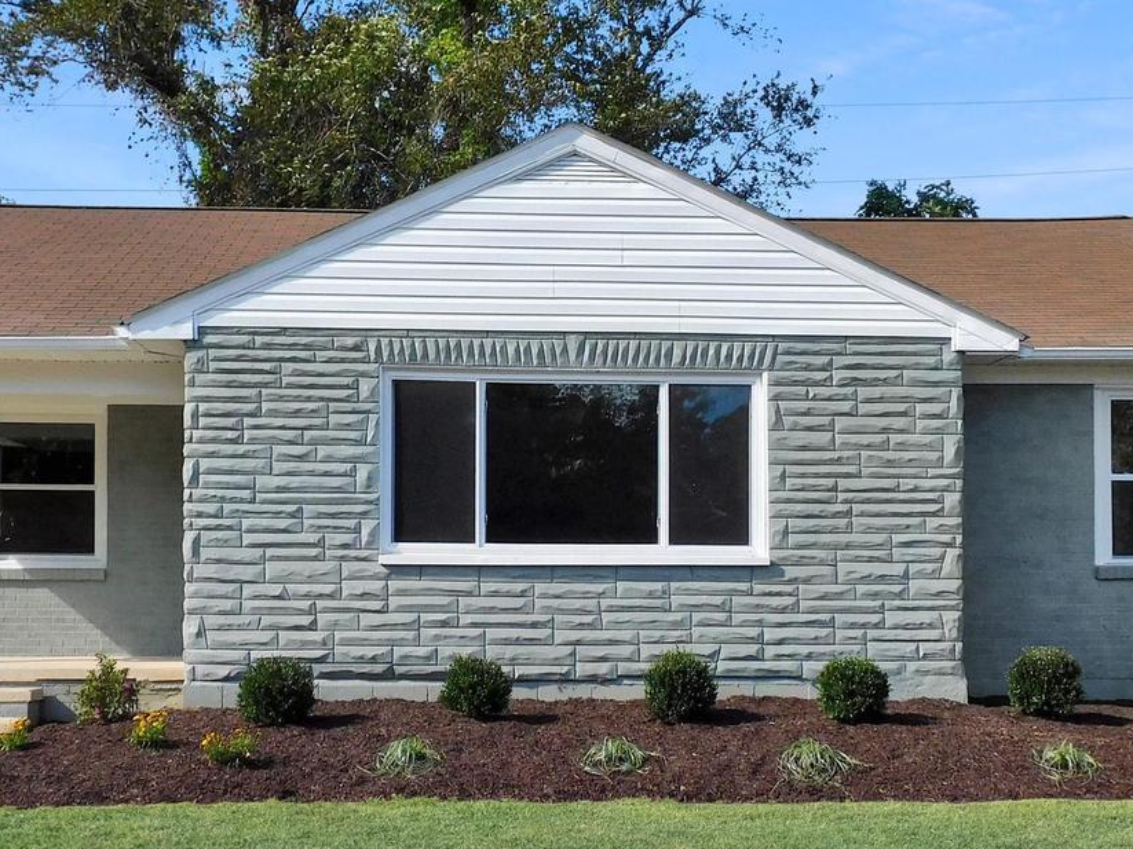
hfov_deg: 44.7
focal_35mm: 42
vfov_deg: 33.7
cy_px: 226
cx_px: 513
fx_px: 1374
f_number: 3.3
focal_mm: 4.3
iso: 125
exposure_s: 1/1000
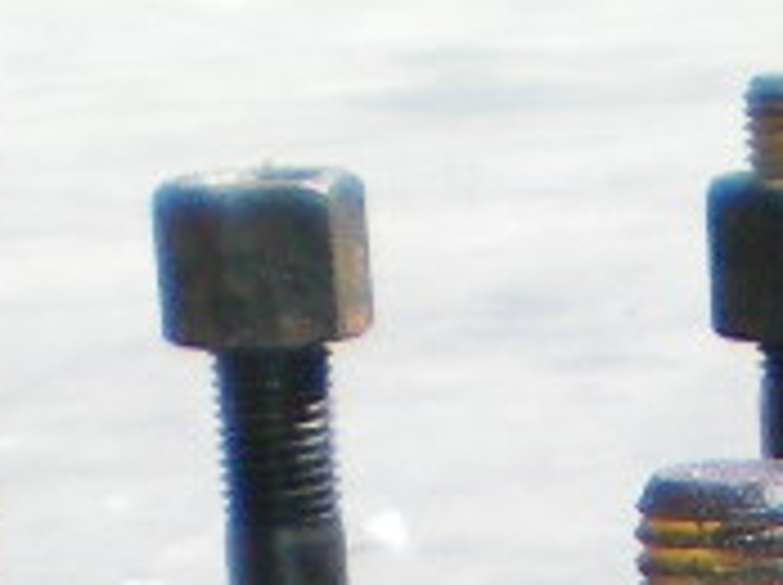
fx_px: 6325
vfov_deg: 4.9
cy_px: 2079
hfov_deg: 7.0
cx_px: 1084
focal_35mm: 280
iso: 64
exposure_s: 1/500
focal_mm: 6.3
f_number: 3.1
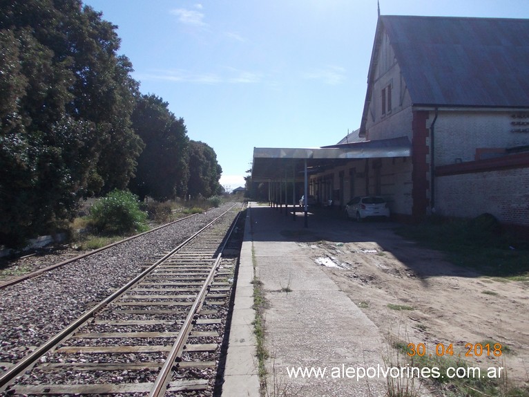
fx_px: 428
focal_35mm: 28
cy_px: 198
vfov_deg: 49.7
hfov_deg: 63.5
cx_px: 264
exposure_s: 1/400
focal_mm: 4
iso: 80
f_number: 5.4
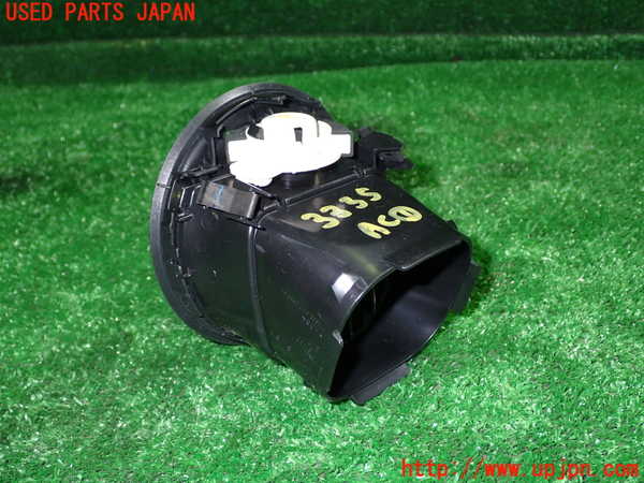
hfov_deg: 42.9
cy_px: 242
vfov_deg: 32.9
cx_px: 322
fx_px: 819
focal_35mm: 44
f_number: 2.9
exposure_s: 1/40
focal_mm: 7.84
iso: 200
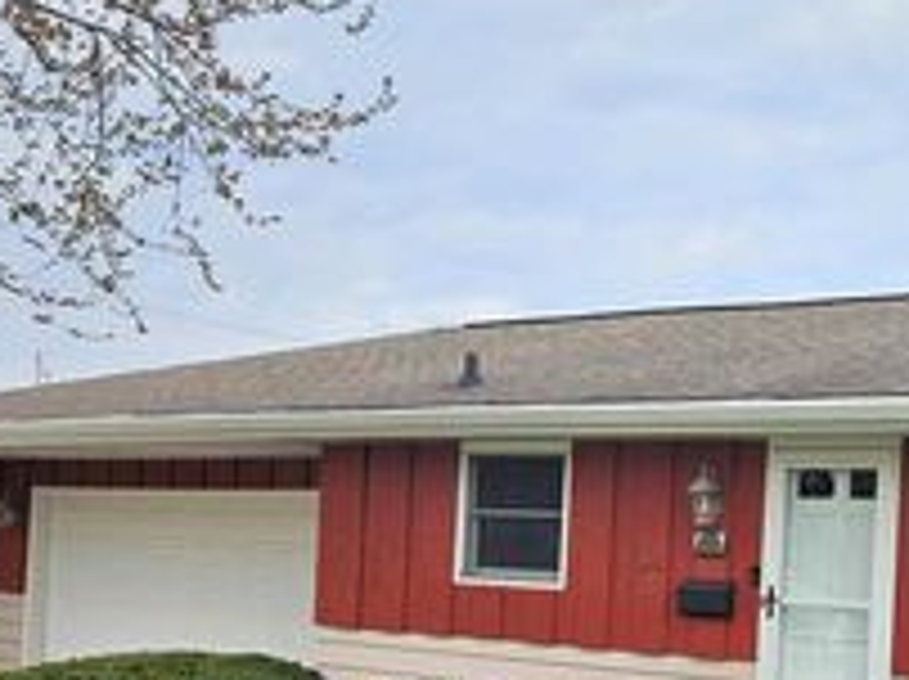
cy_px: 579
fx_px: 1495
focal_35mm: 57
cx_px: 770
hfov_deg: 32.6
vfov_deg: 25.0
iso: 25
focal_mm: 5.4
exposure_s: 1/647
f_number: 1.8
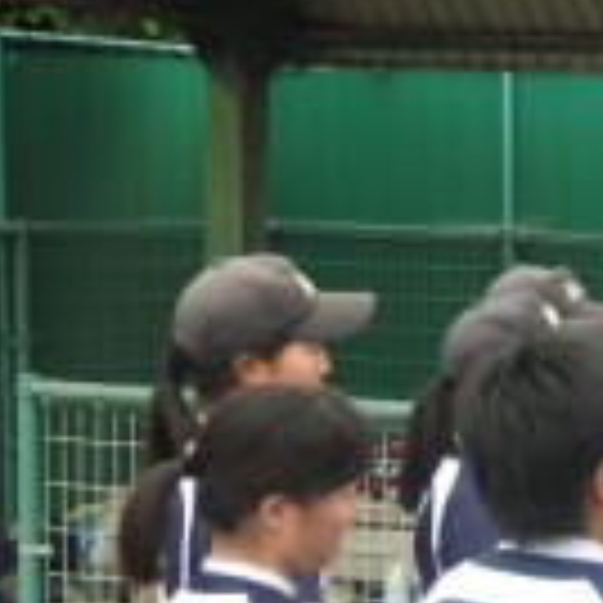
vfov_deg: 13.3
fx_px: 2582
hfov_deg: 11.7
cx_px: 1274
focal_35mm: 131
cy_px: 364
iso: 100
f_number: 3.6
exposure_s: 1/250
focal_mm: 5.9
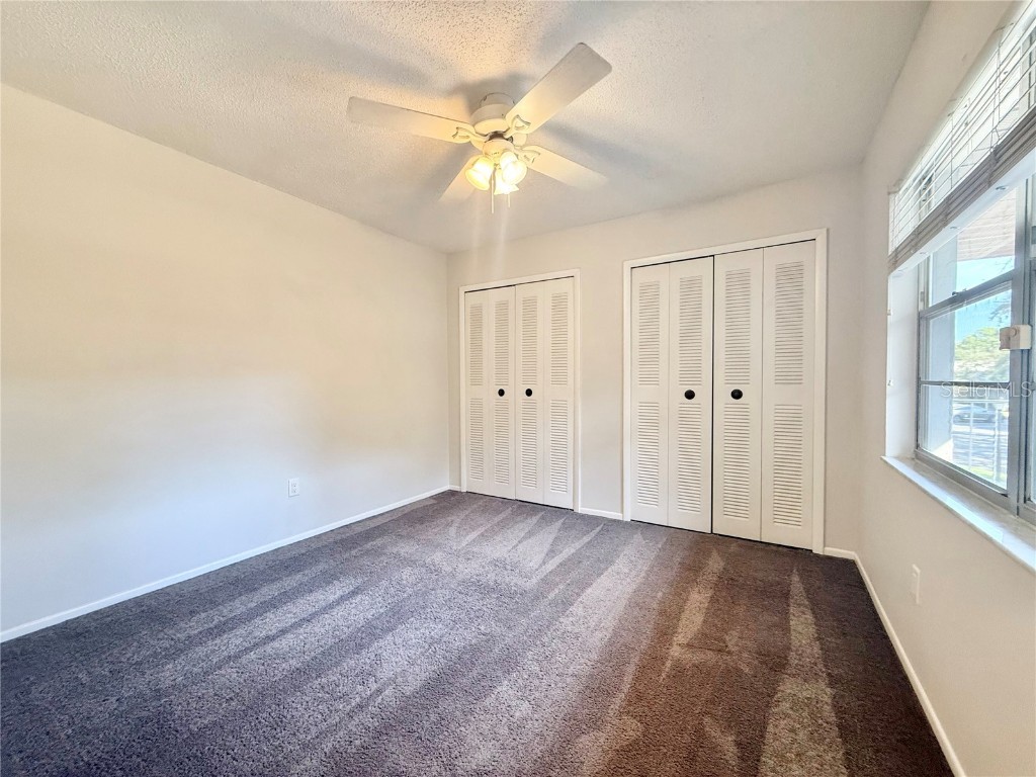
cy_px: 388
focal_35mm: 14
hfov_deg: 102.1
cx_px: 518
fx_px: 419
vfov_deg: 85.7
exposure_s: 1/120
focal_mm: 2.22
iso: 320
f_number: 2.2
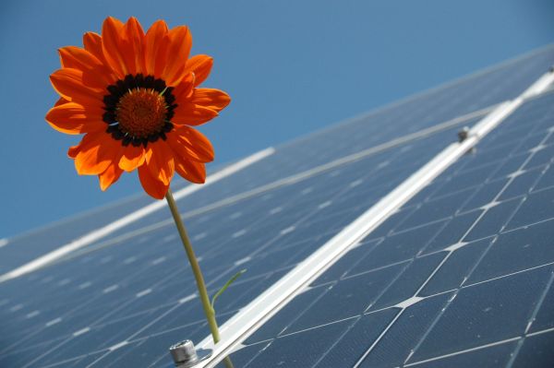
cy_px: 184
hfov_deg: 27.0
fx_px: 1153
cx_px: 277
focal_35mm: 75
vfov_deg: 18.2
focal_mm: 50
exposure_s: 1/500
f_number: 11
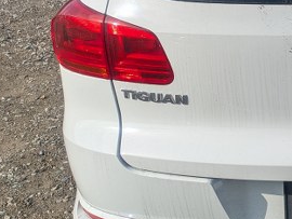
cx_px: 386
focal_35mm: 74
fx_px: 625
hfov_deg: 23.2
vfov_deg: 19.7
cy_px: 45
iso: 51
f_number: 1.89
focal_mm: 5.43
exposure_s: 1/3226
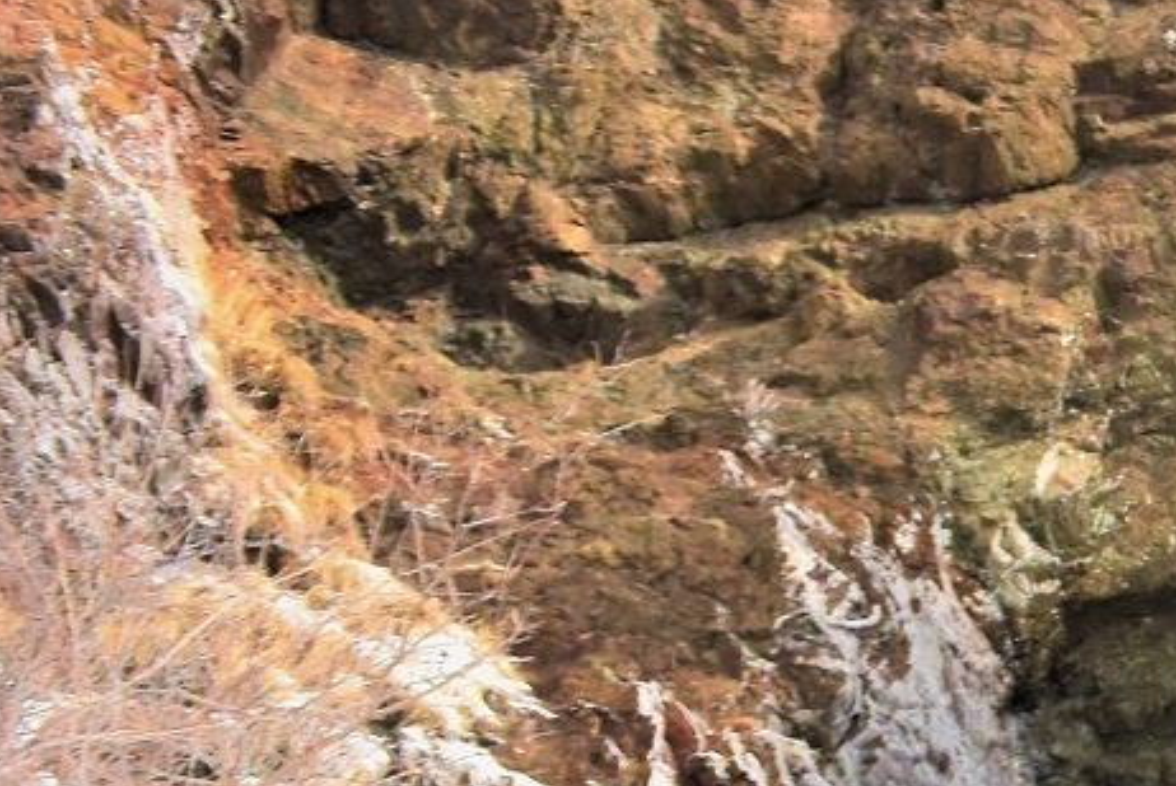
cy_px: 881
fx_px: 3597
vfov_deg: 12.3
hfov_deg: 15.0
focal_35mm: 110
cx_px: 2377
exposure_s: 1/500
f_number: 4.5
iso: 160
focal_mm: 10
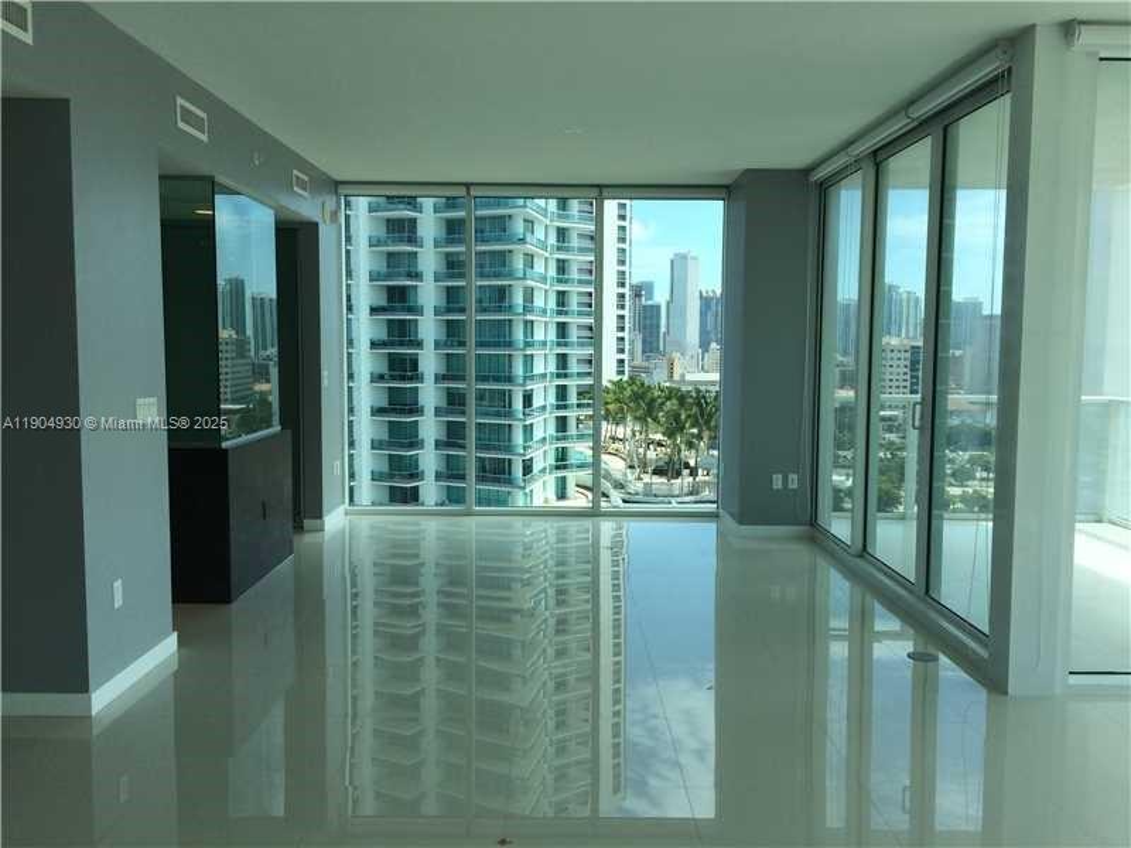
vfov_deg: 48.2
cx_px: 566
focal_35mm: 29
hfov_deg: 61.7
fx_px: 948
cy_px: 424
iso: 32
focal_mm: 4.15
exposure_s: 1/838
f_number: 2.2
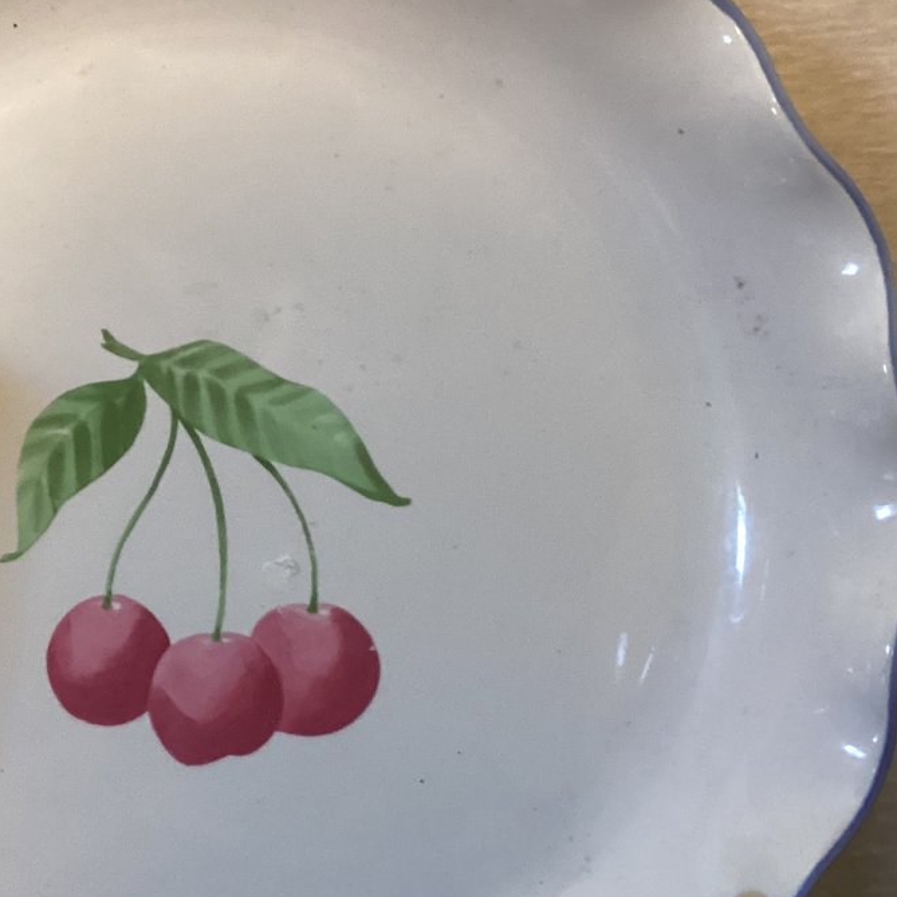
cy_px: 495
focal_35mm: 62
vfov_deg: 27.7
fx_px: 1818
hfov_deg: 27.2
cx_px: 182
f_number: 2.4
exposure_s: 1/33
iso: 250
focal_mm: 3.3
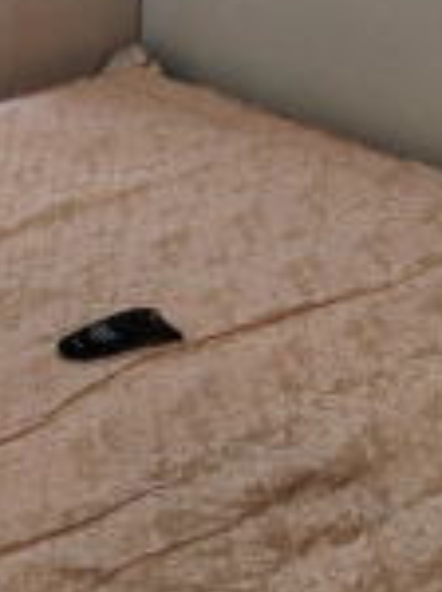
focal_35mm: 75
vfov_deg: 24.4
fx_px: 1281
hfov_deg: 18.4
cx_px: -109
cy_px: -51
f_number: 1.75
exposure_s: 1/33.3
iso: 334
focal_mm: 5.25
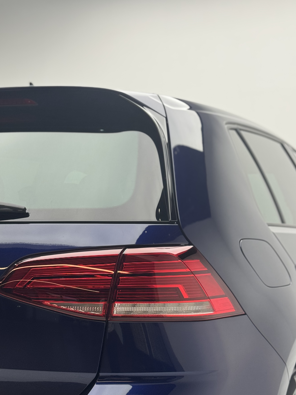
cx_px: 161
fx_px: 627
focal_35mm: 55
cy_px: 216
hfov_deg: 26.5
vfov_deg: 34.9
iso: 50
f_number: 1.78
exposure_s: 1/174
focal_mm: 6.76
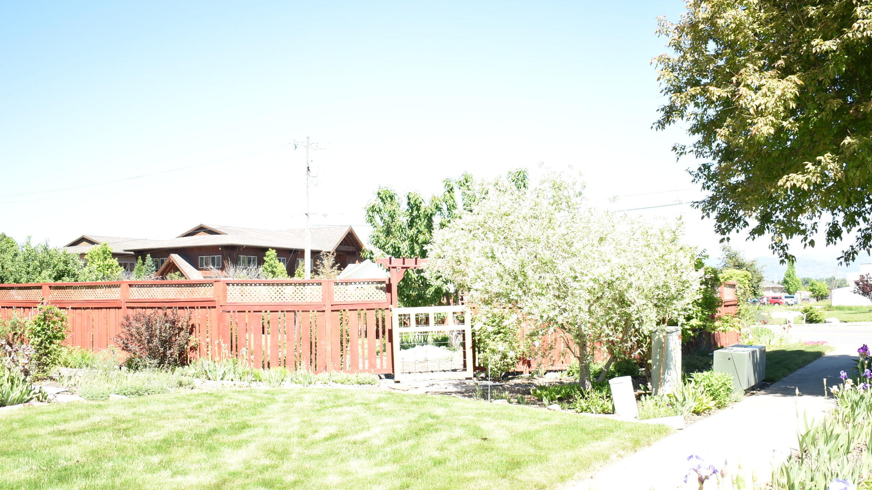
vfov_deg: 32.8
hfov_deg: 55.3
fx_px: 832
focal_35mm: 36
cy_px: 287
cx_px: 454
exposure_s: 1/200
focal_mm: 18
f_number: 3.5
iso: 100
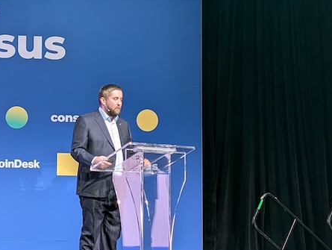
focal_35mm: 110
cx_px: 100
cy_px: 88
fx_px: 1056
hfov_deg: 17.8
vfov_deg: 13.5
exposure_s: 1/39.8
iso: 82
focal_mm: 6.9
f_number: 1.68
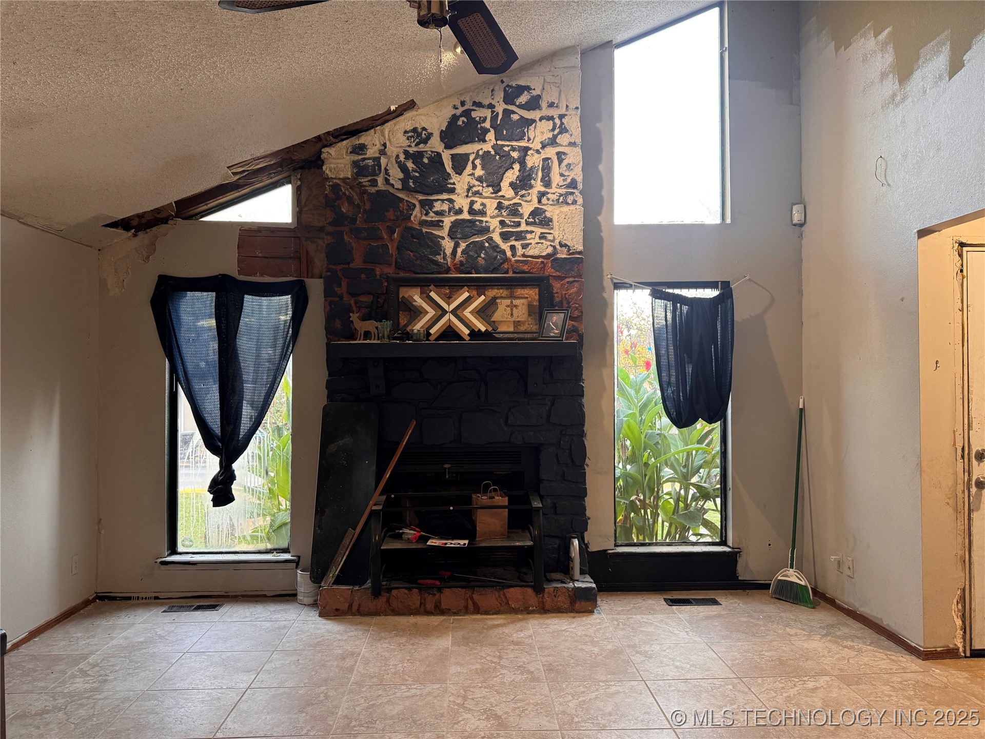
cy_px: 370
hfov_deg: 71.6
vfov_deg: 56.8
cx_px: 492
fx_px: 683
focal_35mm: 24
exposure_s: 1/60
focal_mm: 6.76
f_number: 1.78
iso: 250
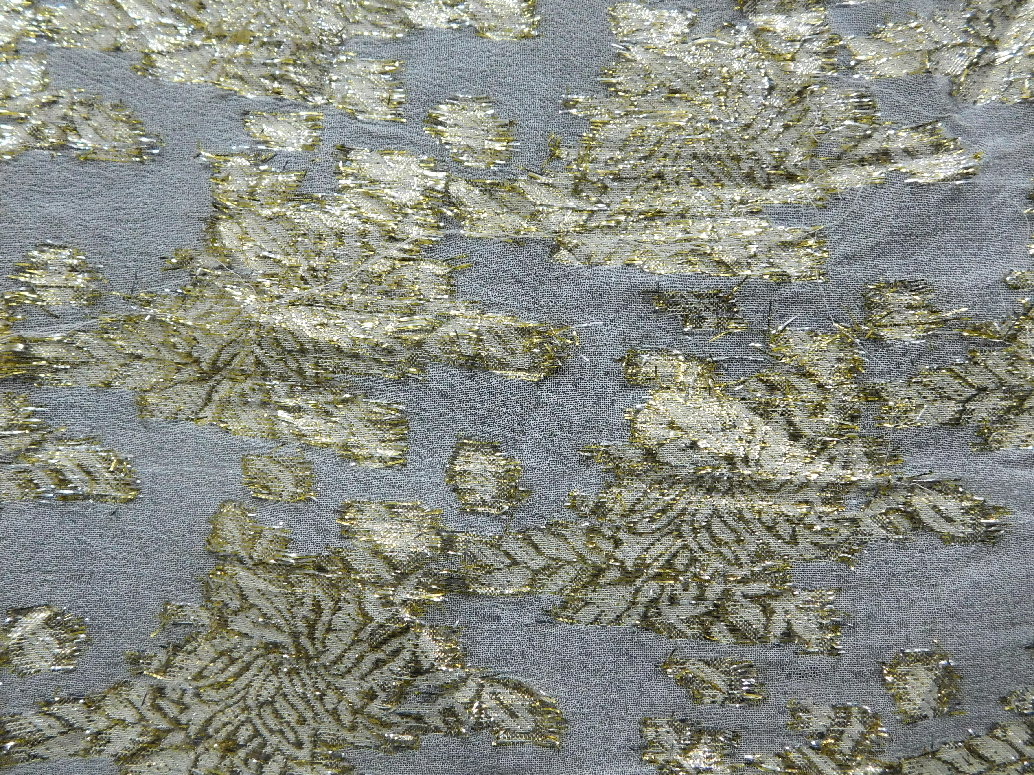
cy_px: 388
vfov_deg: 46.8
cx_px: 517
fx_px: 896
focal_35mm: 30
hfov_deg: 60.0
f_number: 3.2
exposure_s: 1/30
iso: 400
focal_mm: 5.3
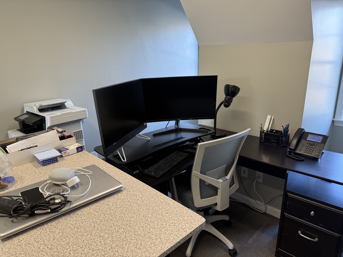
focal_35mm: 24
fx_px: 238
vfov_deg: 56.8
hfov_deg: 71.6
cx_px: 172
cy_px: 128
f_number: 1.78
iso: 160
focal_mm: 6.76
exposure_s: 1/120
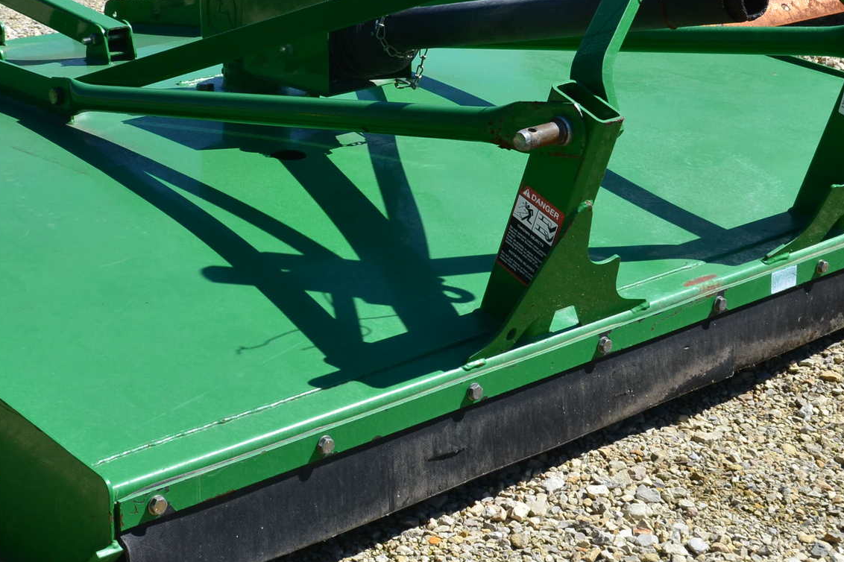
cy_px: 154
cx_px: 263
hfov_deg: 26.5
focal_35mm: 76
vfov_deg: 17.8
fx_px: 1781
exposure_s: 1/400
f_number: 11
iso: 400
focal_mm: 28
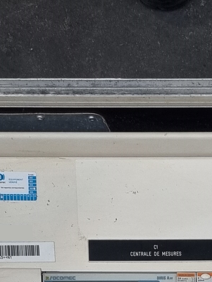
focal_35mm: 132
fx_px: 1077
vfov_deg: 11.9
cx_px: 298
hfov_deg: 10.9
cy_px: 692
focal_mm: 5.4
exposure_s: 1/120
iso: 64
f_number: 1.8
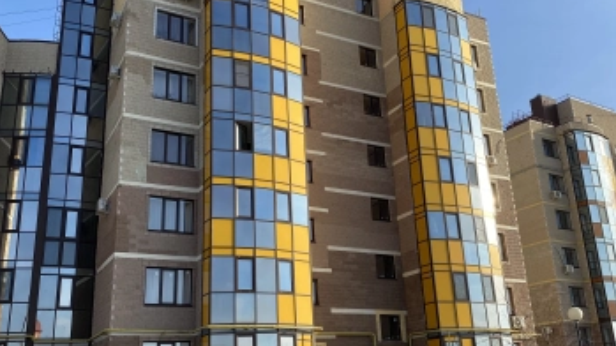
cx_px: 308
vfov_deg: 31.1
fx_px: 620
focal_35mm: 38
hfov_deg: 52.8
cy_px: 198
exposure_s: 1/1543
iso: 32
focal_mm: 4.25
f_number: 1.8
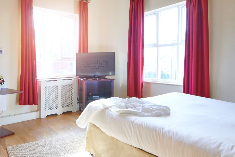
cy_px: 79
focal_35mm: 31
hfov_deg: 58.6
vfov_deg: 42.3
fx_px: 202
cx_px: 74
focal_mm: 20
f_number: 9
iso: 500
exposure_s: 1/30
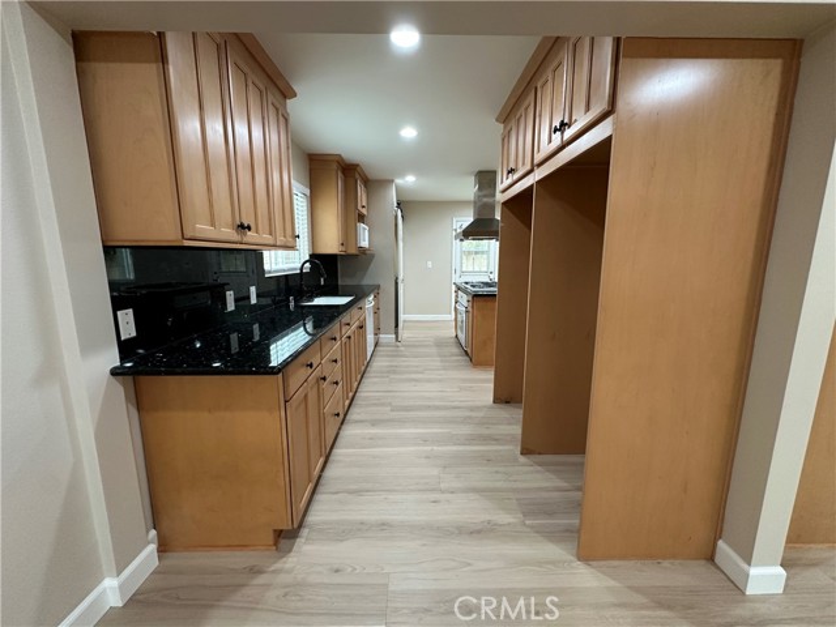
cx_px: 418
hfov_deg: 102.1
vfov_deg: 85.7
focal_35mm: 14
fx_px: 338
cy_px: 314
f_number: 2.2
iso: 200
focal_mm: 2.22
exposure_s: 1/60
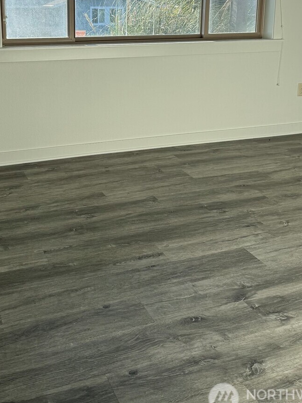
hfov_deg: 35.6
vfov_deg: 44.6
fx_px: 465
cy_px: 84
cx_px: 99
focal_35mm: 40
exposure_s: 1/1366
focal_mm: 6.76
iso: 80
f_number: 1.78
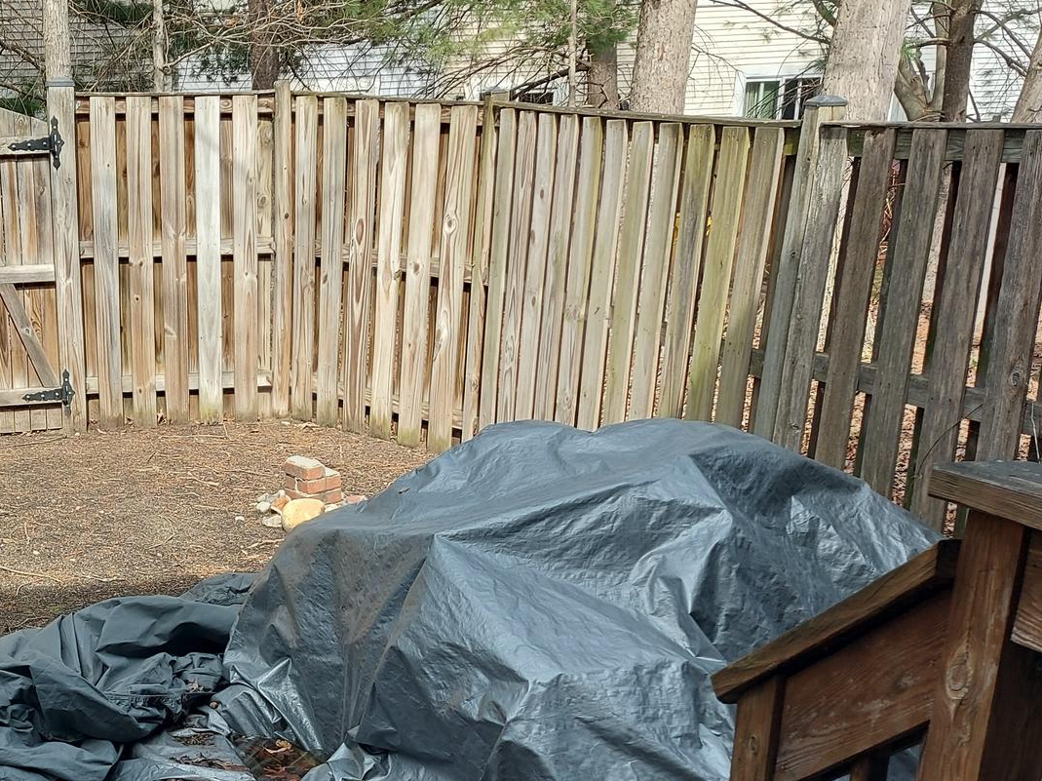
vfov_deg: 30.9
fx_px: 1384
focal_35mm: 46
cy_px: 591
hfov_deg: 38.1
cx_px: 76
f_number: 1.8
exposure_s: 1/245
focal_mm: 5.23
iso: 32
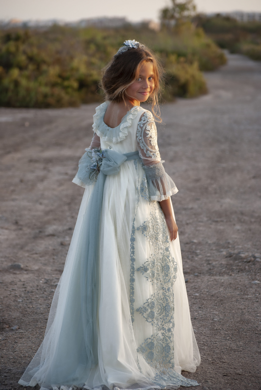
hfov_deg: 9.4
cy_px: 195
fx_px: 1594
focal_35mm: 147
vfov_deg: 13.9
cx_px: 130
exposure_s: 1/125
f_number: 4.5
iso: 200
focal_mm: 98
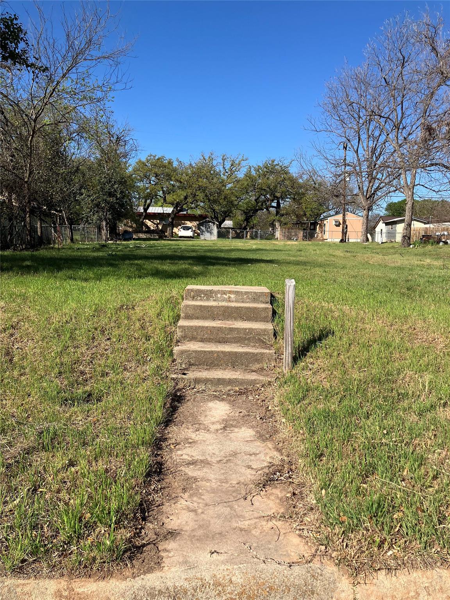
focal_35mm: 28
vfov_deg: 63.4
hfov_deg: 49.7
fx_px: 485
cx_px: 225
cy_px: 300
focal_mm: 3.99
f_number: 1.8
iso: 32
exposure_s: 1/1946
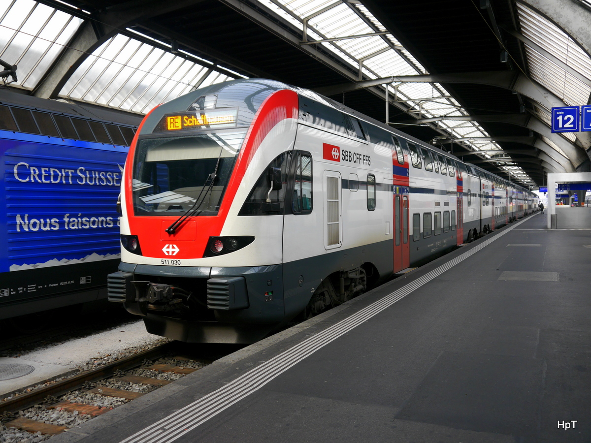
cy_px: 222
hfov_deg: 54.0
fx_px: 580
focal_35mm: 34
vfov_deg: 41.8
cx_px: 296
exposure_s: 1/125
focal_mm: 17
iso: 160
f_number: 4.5
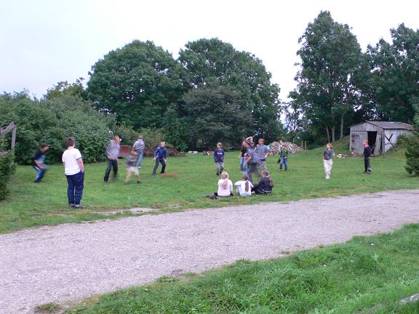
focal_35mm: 34
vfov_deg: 41.8
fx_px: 412
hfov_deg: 54.0
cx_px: 210
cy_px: 157
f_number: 2.8
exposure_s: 1/6
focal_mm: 6.3
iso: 200
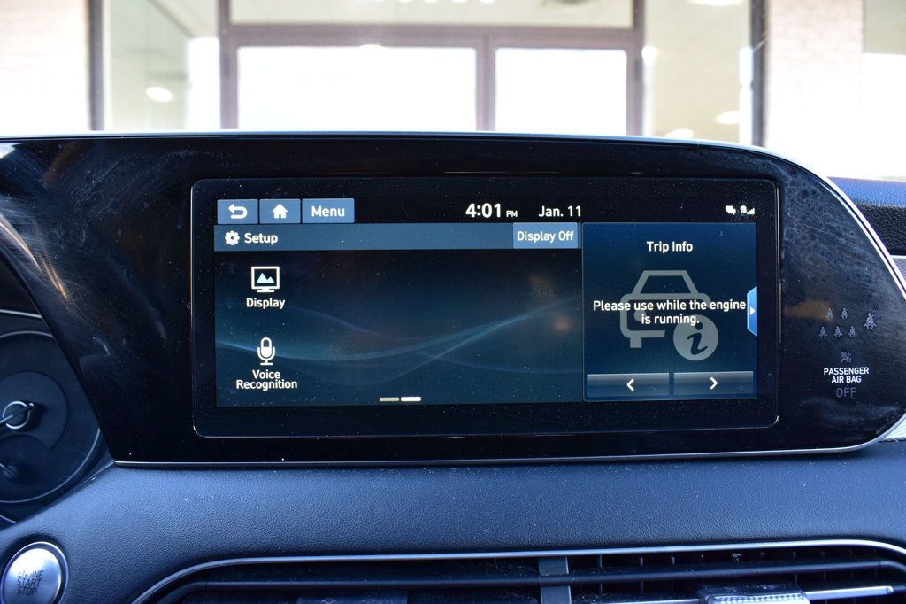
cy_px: 302
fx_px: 755
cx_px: 453
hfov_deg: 61.9
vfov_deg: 43.6
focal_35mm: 30
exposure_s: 1/15
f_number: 6.3
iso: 400
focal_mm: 20
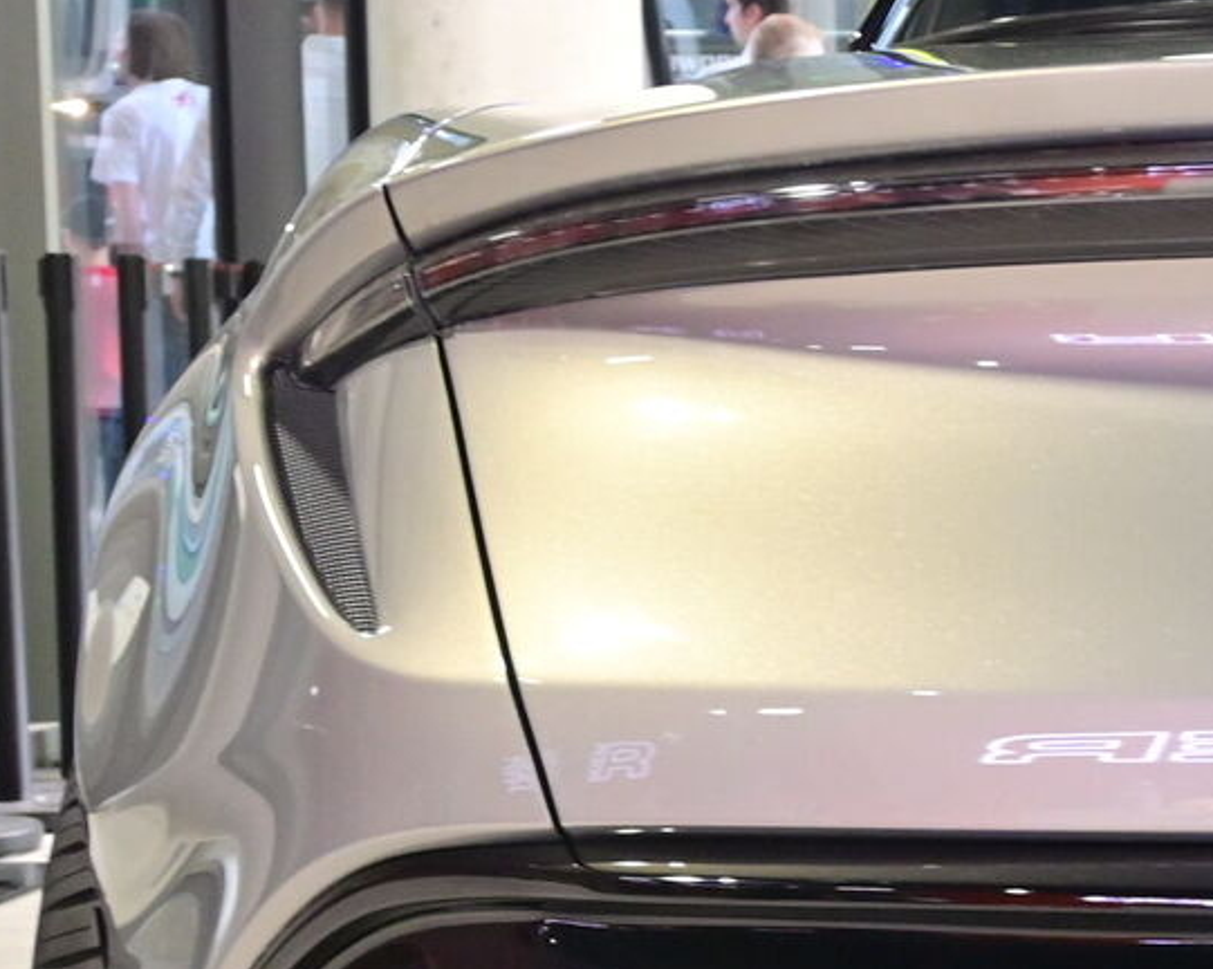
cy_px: 731
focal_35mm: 110
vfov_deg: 13.9
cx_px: 1803
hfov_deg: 16.1
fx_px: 3946
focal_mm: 22
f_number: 5.6
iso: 800
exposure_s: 1/30
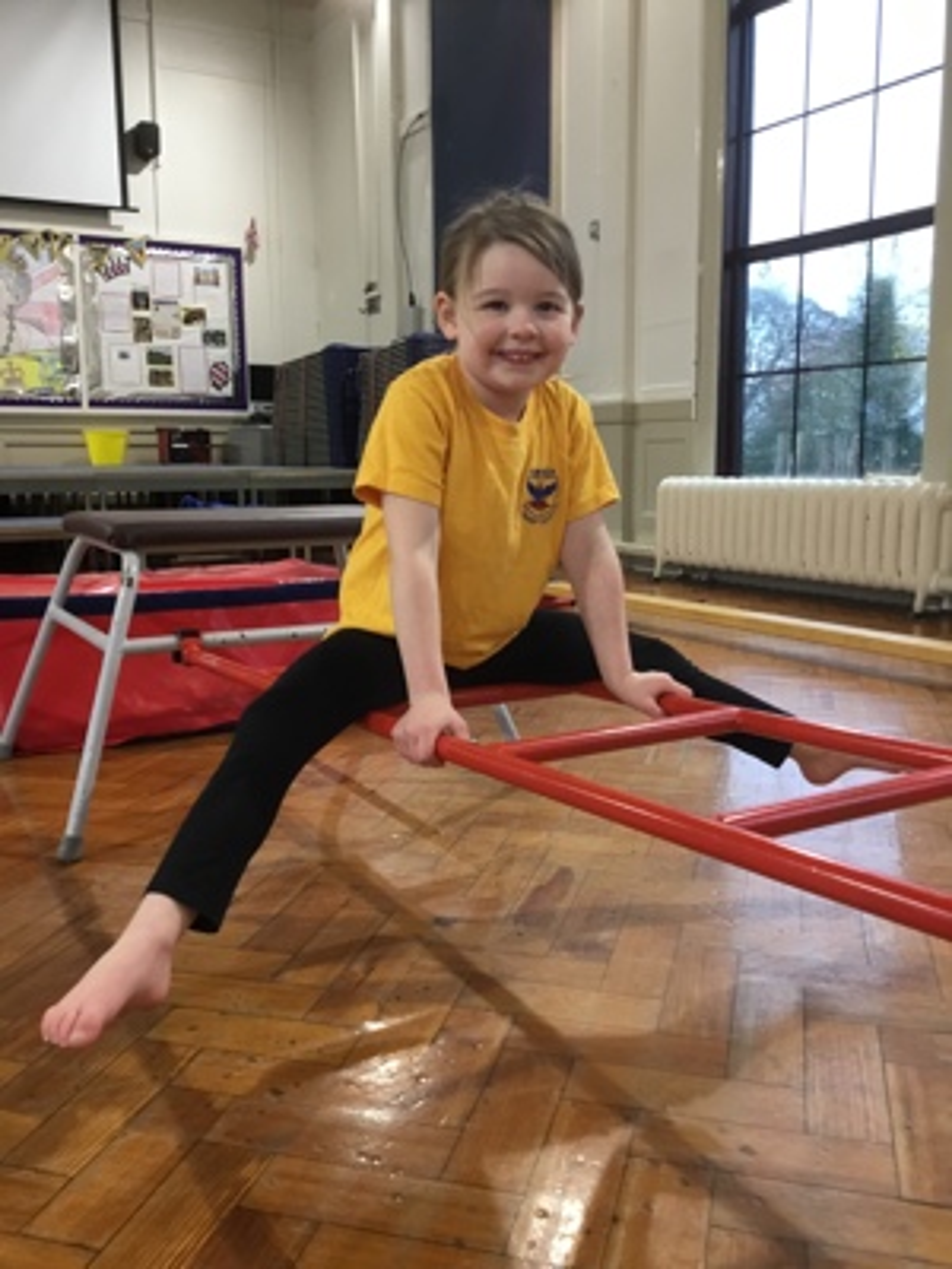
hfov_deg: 45.4
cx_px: 476
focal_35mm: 31
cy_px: 634
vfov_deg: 58.4
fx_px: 1137
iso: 125
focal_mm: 3.3
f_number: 2.4
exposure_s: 1/33
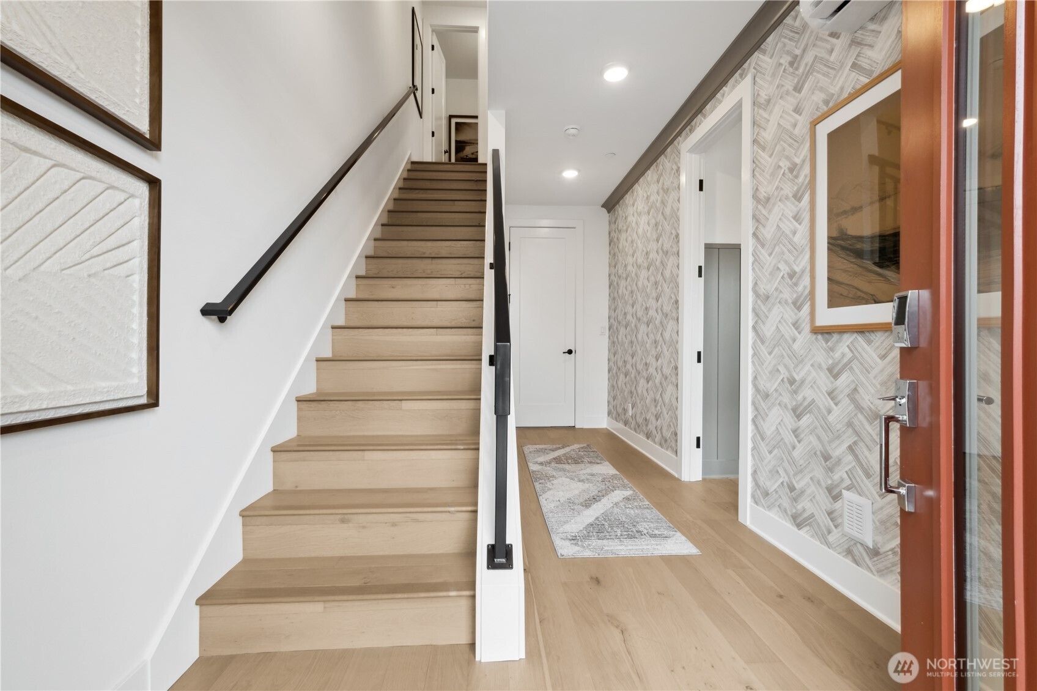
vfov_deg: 77.3
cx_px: 518
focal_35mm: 15
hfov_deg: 100.4
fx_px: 432
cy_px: 346
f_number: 8
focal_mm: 10
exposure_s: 1/13
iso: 200
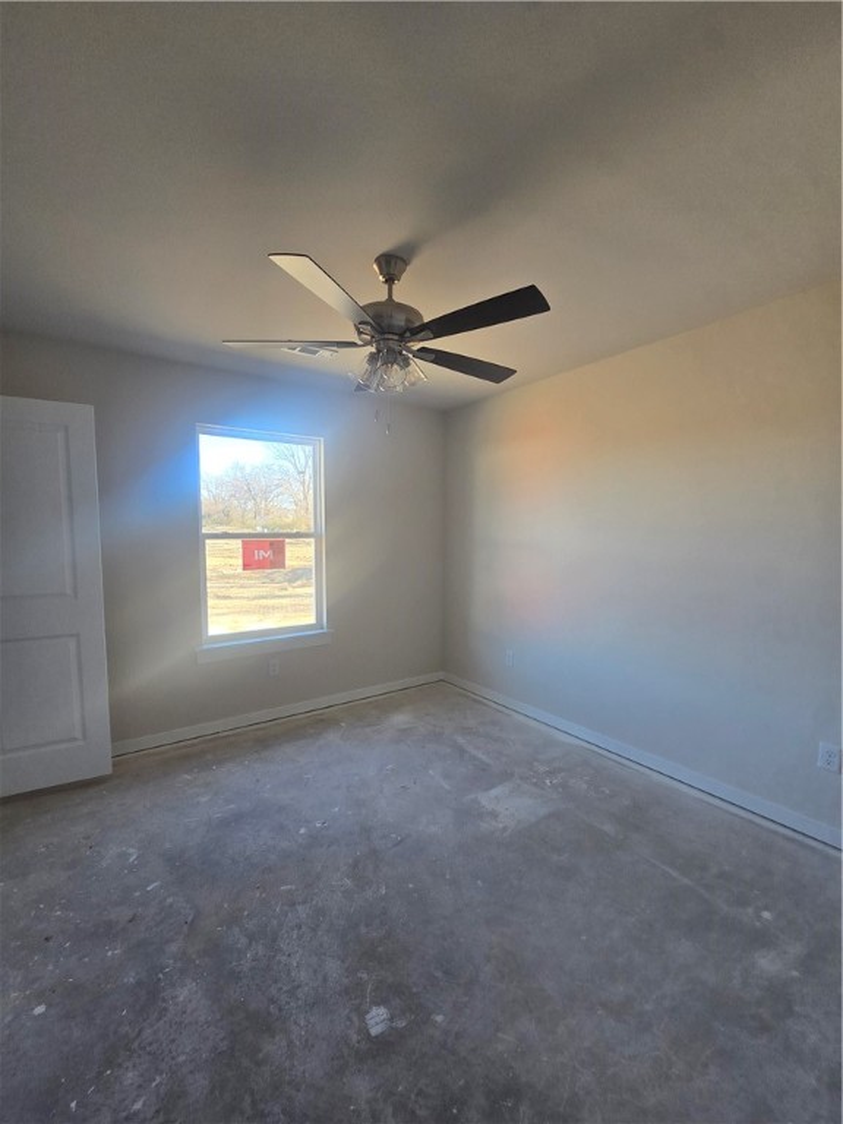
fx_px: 422
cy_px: 562
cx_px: 422
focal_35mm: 13
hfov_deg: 89.9
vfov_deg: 106.2
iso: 100
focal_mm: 2.2
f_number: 2.2
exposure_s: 1/100
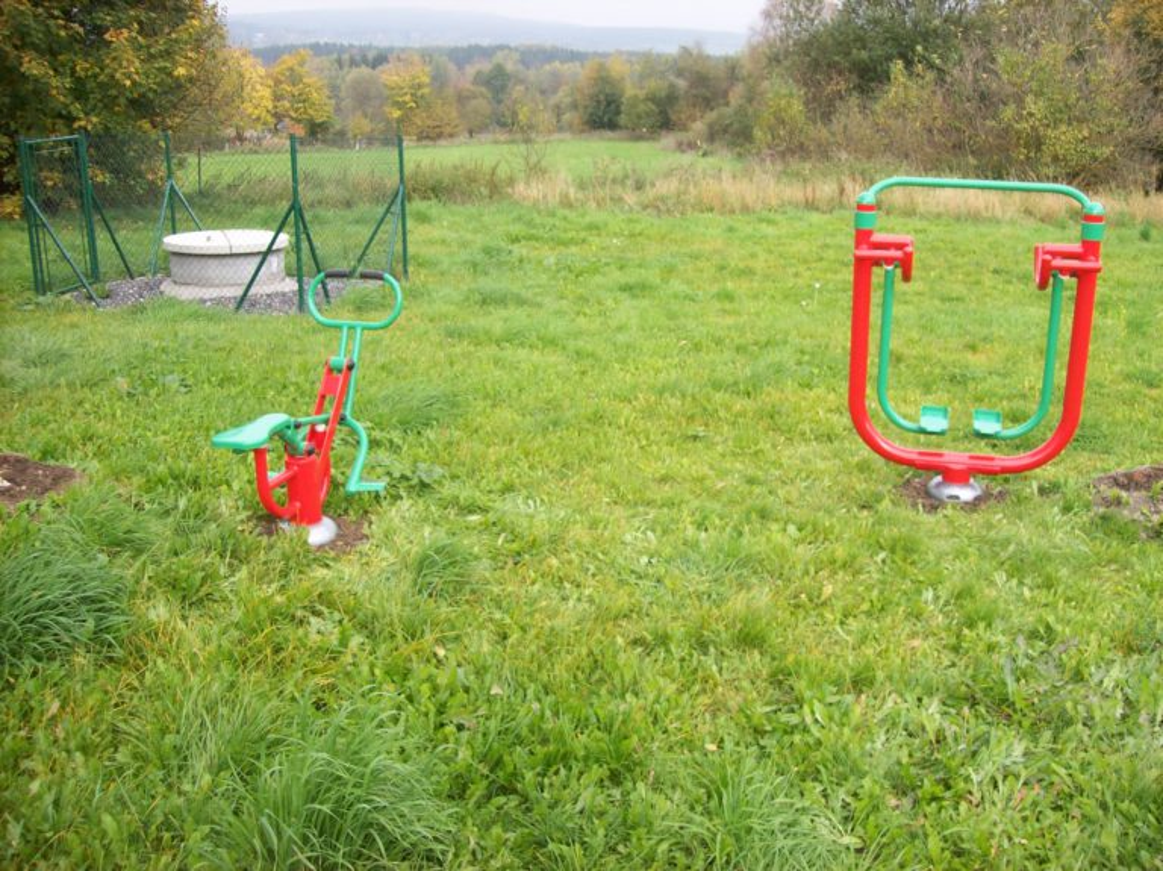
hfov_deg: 51.4
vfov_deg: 39.6
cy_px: 436
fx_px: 1209
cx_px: 582
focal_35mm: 36
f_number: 2.7
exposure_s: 1/337
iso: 80
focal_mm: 6
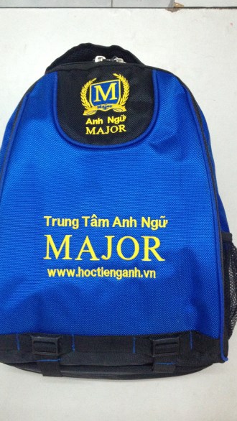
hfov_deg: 30.4
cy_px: 212
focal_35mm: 39
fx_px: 435
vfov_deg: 51.6
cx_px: 104
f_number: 2.4
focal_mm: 4.28
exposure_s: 1/20
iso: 400
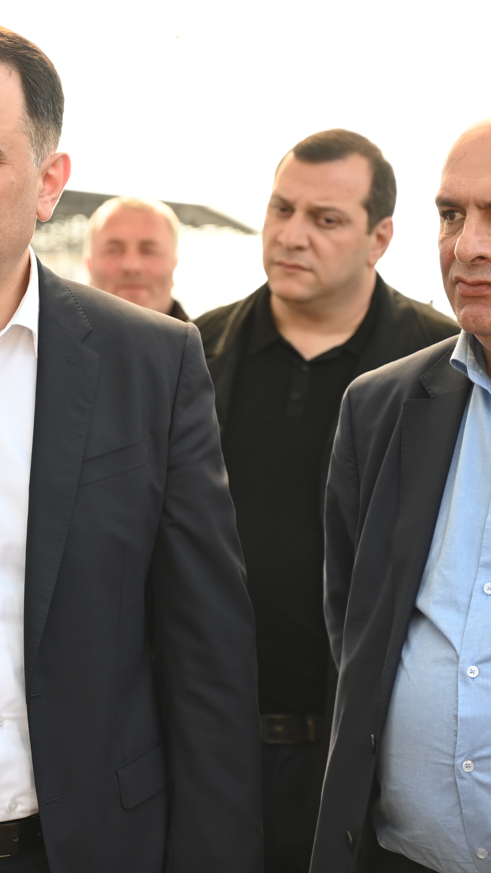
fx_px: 2384
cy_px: 439
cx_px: 152
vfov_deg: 20.7
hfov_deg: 11.7
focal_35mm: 103
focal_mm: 65
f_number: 4
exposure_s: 1/1000
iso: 1000
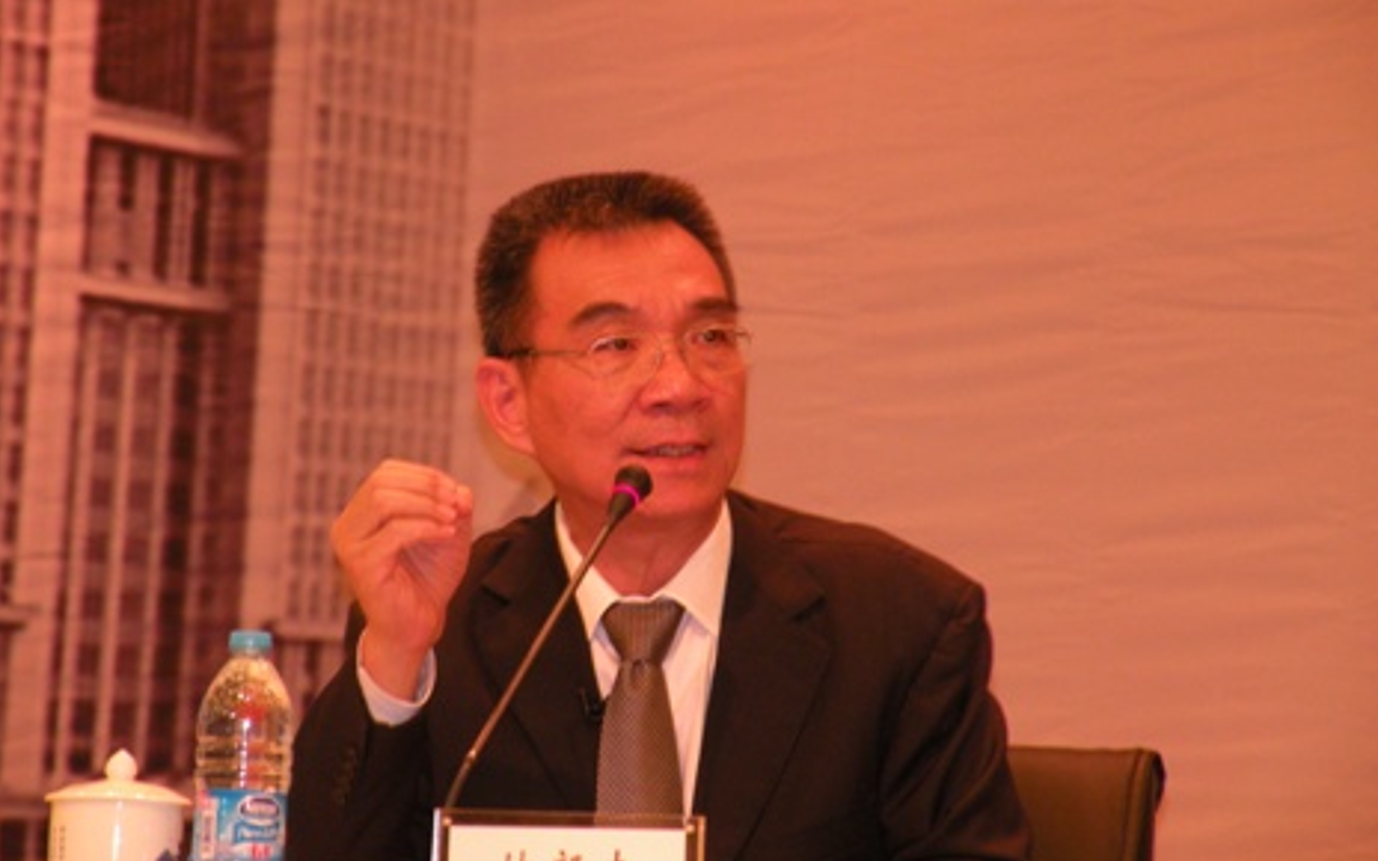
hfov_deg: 8.7
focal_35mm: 240
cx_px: 690
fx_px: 9013
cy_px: 442
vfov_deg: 5.5
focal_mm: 39.8
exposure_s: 1/30
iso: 323
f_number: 4.5
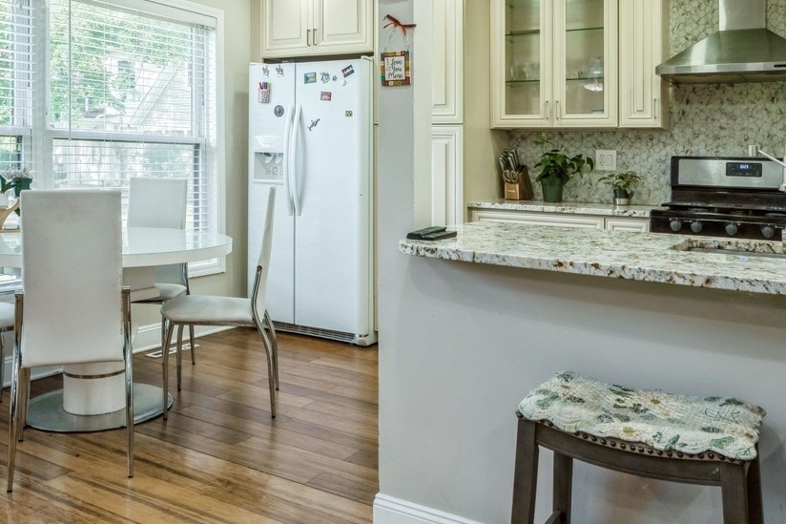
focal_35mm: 33
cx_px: 383
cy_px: 165
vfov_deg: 39.4
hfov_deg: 57.2
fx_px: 720
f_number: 9.5
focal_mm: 17
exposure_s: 1/15
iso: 200
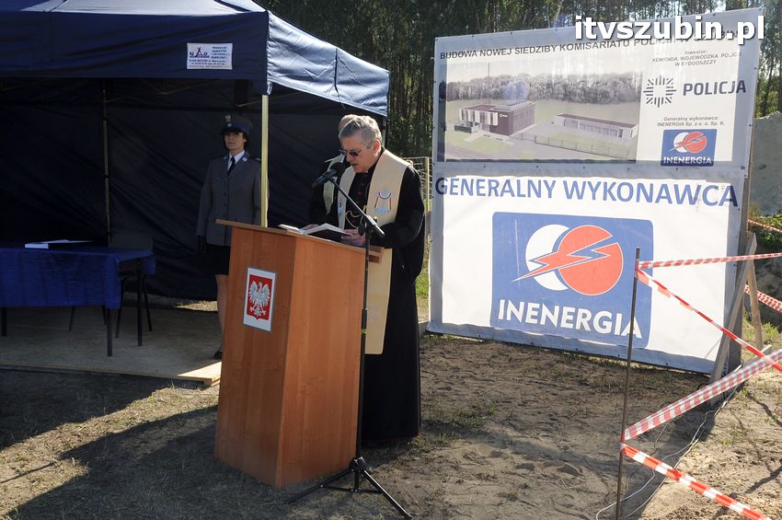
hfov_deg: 49.6
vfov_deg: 34.1
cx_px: 391
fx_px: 846
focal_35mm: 39
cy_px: 260
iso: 400
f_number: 14
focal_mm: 26
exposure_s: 1/200
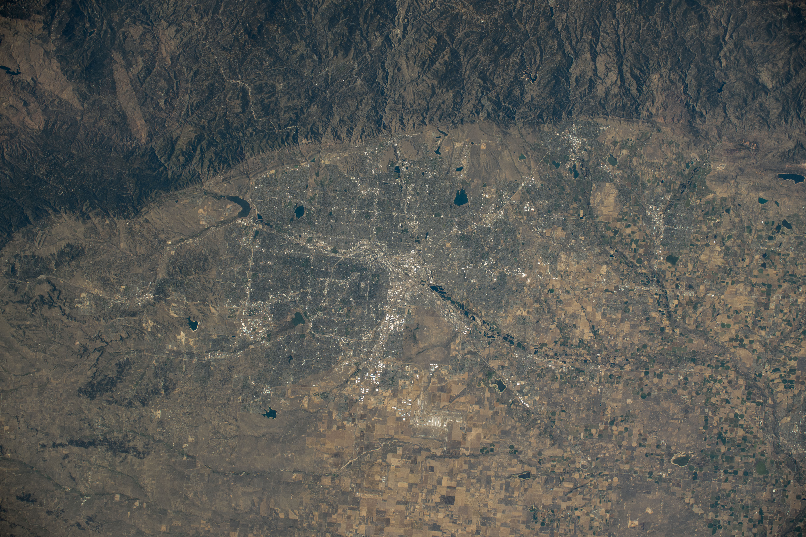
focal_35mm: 116
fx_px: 2597
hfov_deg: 17.6
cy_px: 268
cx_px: 403
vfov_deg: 11.8
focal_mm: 116
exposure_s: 1/1000
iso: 500
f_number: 6.3
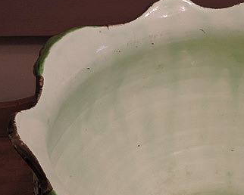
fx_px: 701
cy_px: 134
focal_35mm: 97
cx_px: 227
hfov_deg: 19.3
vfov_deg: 15.8
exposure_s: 1/30
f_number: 4
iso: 320
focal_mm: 9
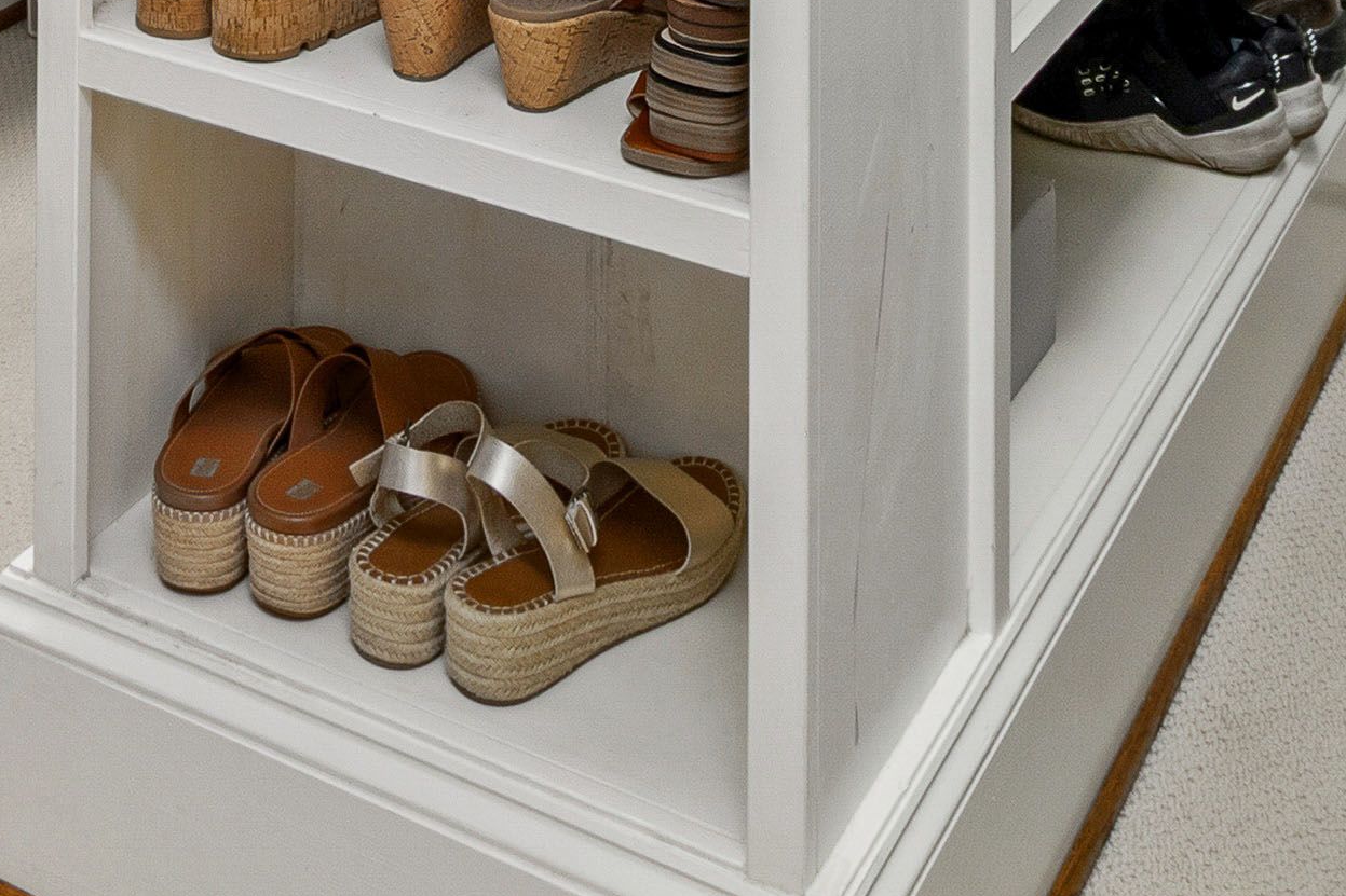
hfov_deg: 29.9
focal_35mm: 67
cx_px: 449
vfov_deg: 15.2
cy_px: -1033
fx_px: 2505
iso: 100
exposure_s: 1/1.25
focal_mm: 10
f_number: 8
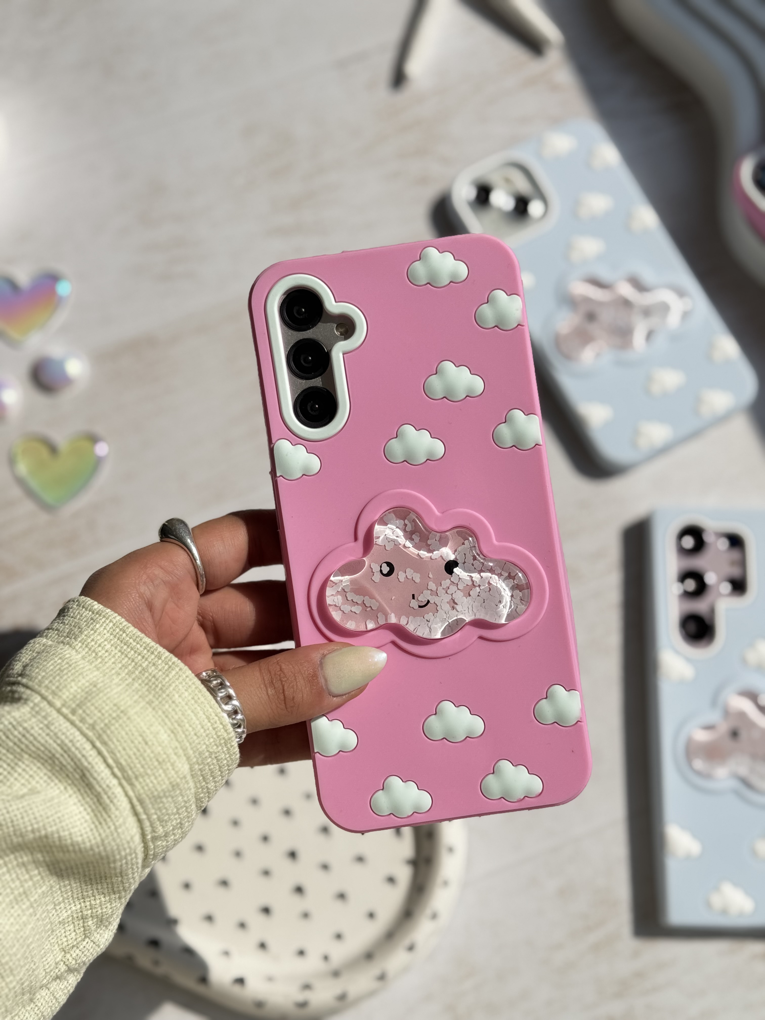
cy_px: 510
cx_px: 382
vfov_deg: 39.7
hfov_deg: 30.3
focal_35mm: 48
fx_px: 1414
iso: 64
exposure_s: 1/4310
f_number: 1.78
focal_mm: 6.76
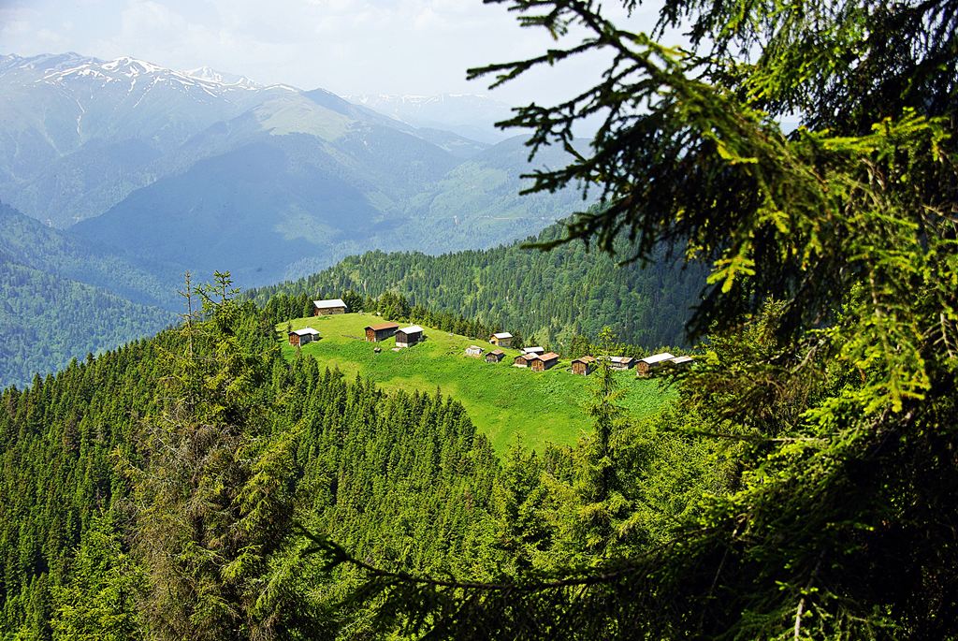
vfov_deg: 26.1
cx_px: 479
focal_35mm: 52
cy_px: 320
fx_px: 1385
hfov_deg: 38.2
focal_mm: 35
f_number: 8
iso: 100
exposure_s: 1/200
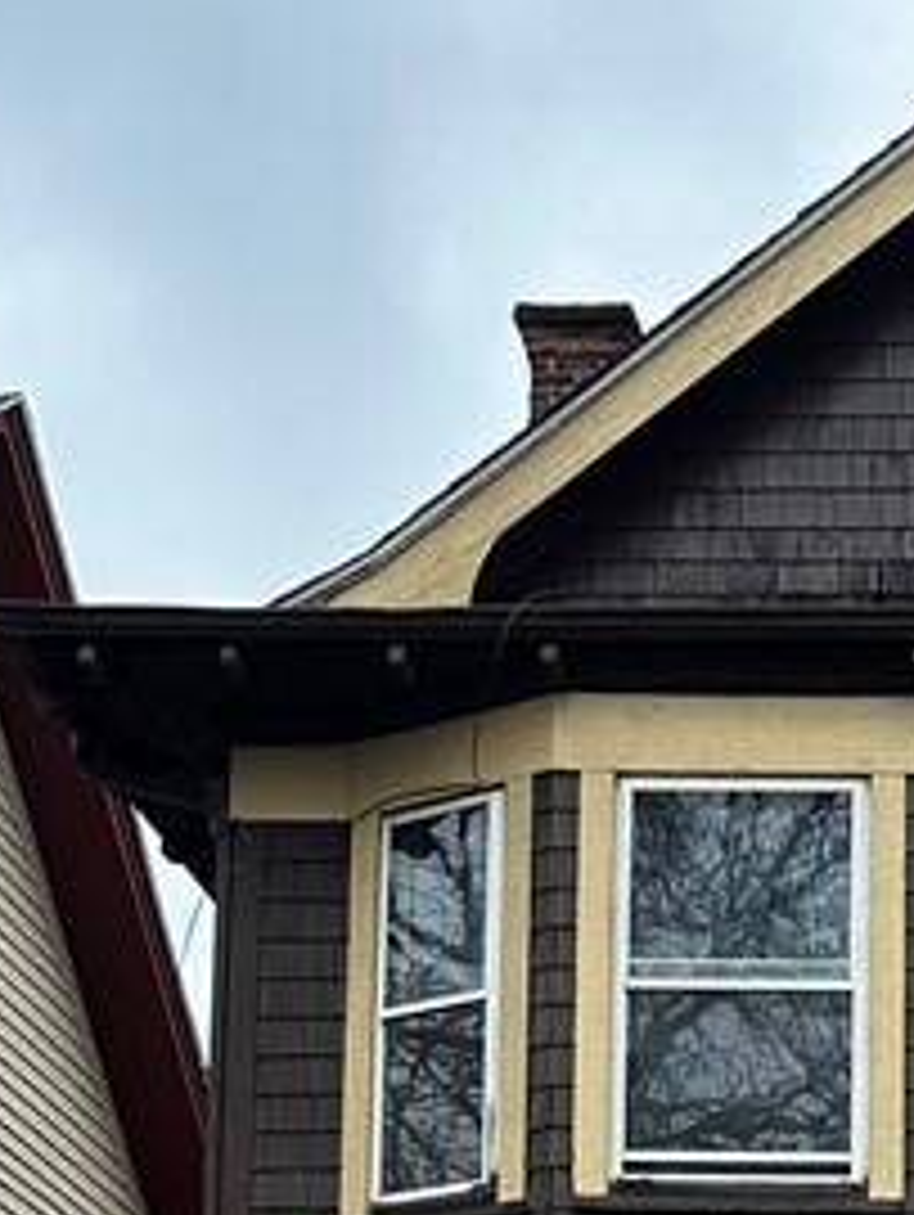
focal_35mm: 91
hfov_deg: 15.2
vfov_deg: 19.1
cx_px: 1301
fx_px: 3199
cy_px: 1782
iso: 80
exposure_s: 1/404
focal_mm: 6.86
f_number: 1.78
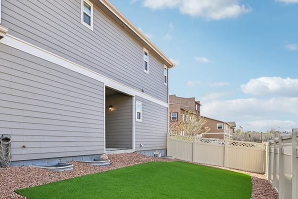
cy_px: 138
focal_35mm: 24
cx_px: 49
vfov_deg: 51.8
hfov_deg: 65.3
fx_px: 199
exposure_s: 1/20
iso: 64
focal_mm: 14
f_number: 11
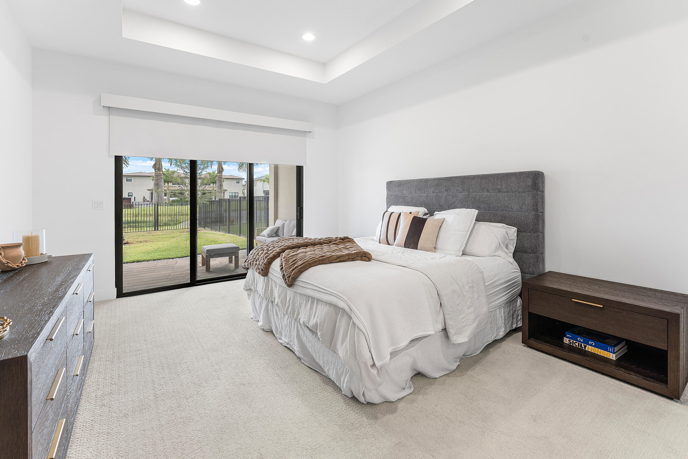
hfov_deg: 99.3
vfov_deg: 76.2
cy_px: 230
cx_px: 344
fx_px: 292
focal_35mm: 15
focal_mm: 15.3
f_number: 8
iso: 160
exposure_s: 1/3
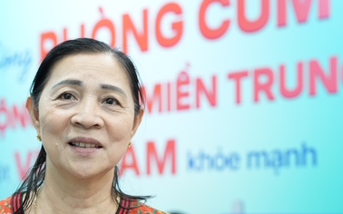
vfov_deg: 15.6
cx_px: 148
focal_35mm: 83
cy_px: 172
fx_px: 776
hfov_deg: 24.9
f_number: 2.8
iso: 1250
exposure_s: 1/200
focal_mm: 48
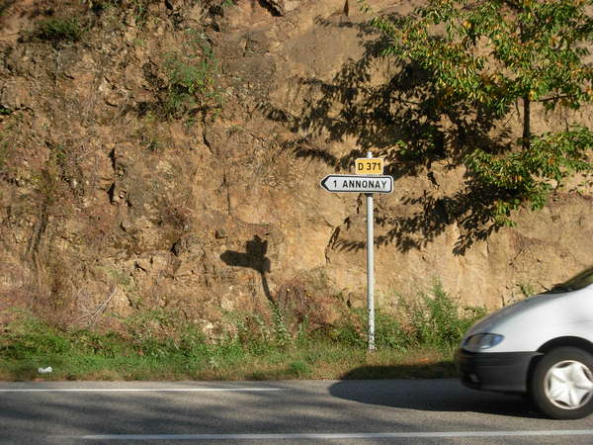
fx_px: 1199
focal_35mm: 70
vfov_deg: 21.0
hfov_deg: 27.8
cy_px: 222
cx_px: 296
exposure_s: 1/790
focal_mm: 11.5
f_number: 3.5
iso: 79
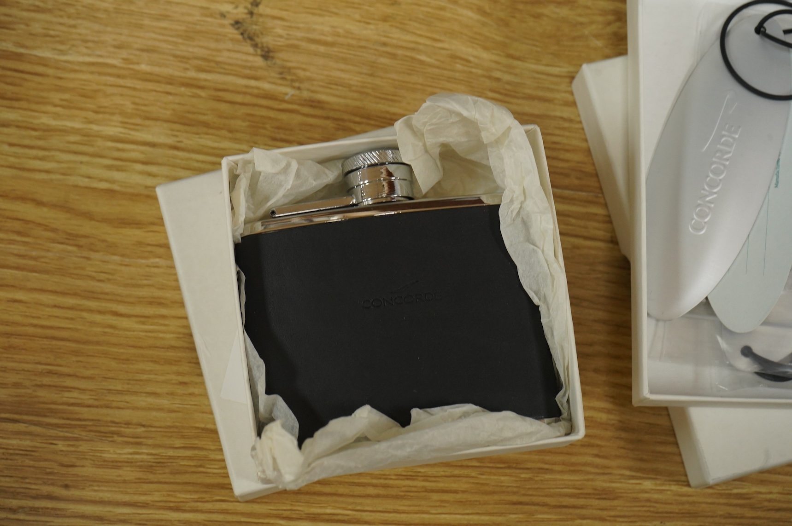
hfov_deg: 28.9
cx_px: 396
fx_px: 1539
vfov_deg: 19.4
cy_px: 263
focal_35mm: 70
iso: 2500
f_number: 9
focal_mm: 70
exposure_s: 1/100
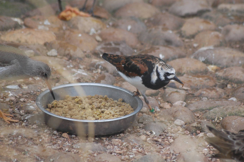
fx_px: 2465
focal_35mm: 364
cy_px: 79
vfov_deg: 3.8
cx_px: 141
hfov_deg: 5.7
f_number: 5.6
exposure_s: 1/320
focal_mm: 200
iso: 800
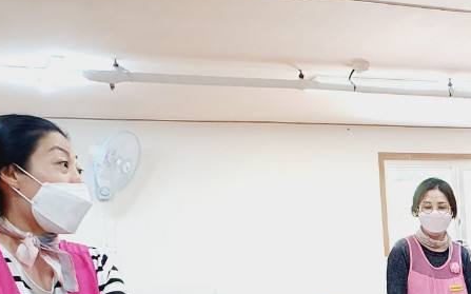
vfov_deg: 15.3
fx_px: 1014
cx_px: 531
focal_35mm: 79
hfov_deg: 24.3
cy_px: 440
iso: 200
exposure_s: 1/60.2
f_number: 2.4
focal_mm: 4.32
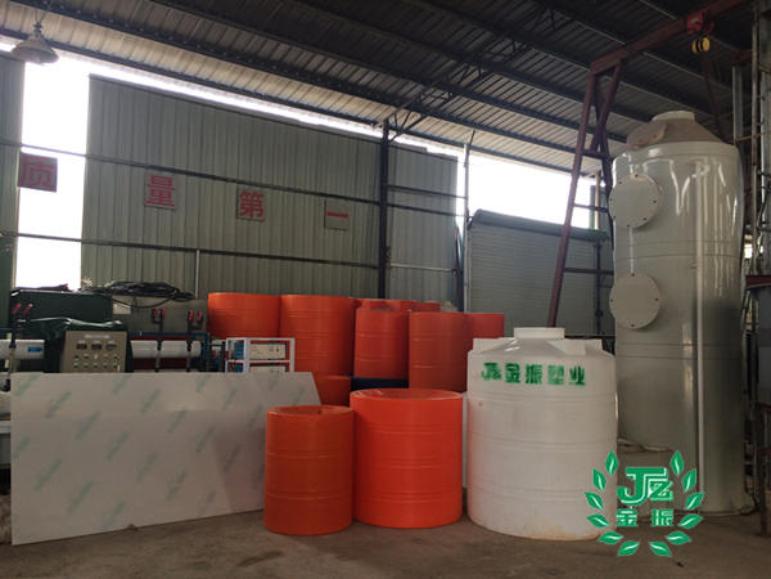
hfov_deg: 61.7
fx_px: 646
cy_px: 290
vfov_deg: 48.2
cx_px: 386
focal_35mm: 29
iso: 50
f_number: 2.2
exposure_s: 1/60
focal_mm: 4.15
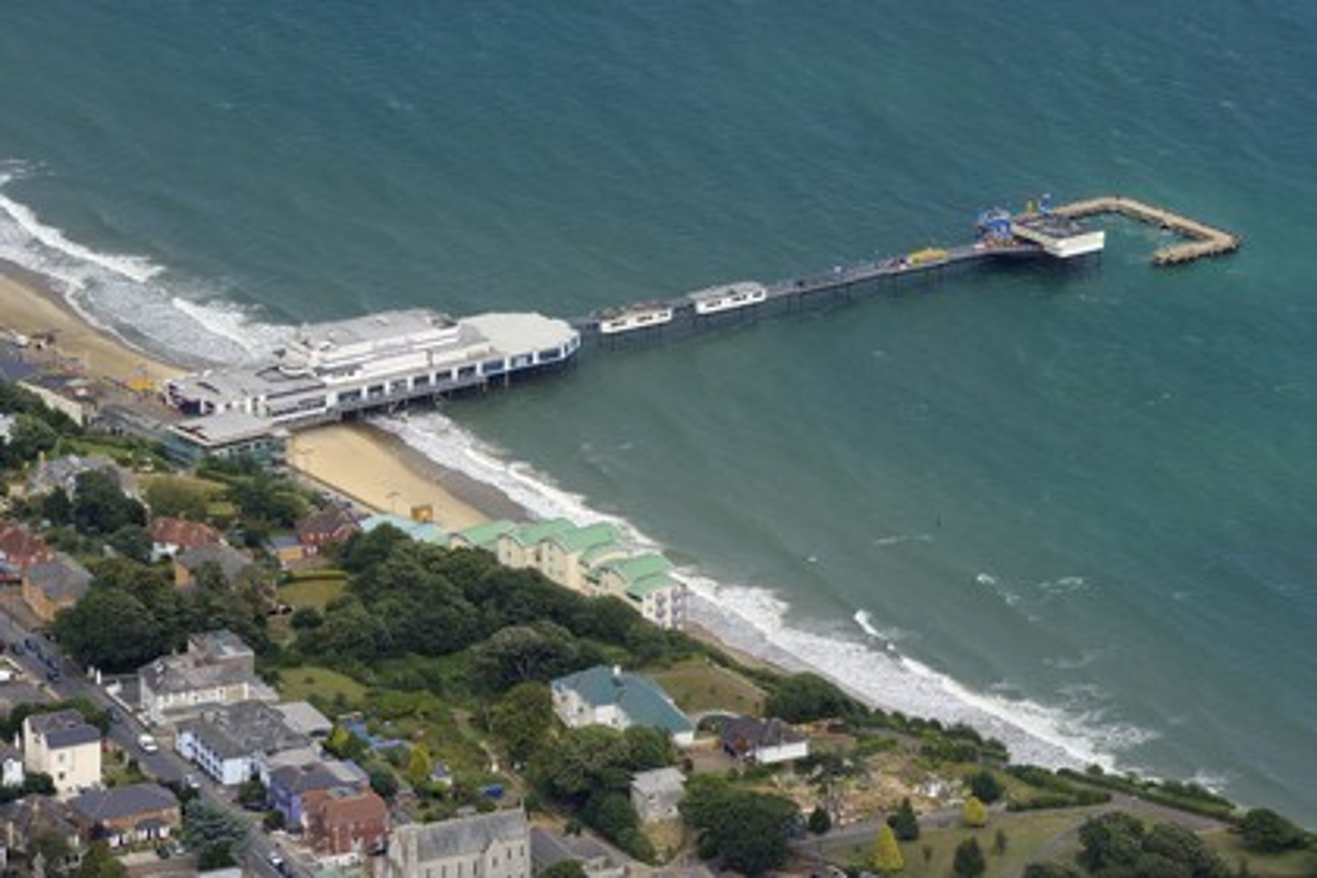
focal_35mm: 170
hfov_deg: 12.1
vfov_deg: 8.1
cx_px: 658
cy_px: 439
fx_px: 6219
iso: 400
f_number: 10
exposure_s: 1/800
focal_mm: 170
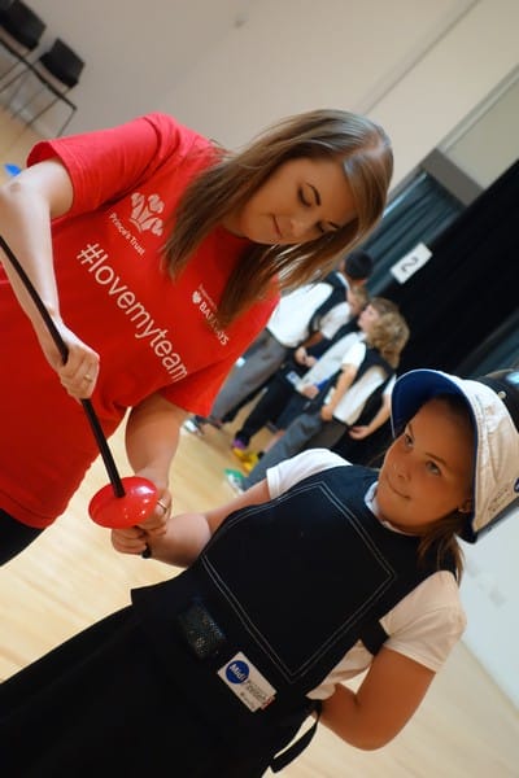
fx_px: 1881
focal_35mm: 87
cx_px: 260
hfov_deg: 15.7
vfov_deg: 23.4
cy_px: 389
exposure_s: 1/100
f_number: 4.5
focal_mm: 32.17
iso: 640
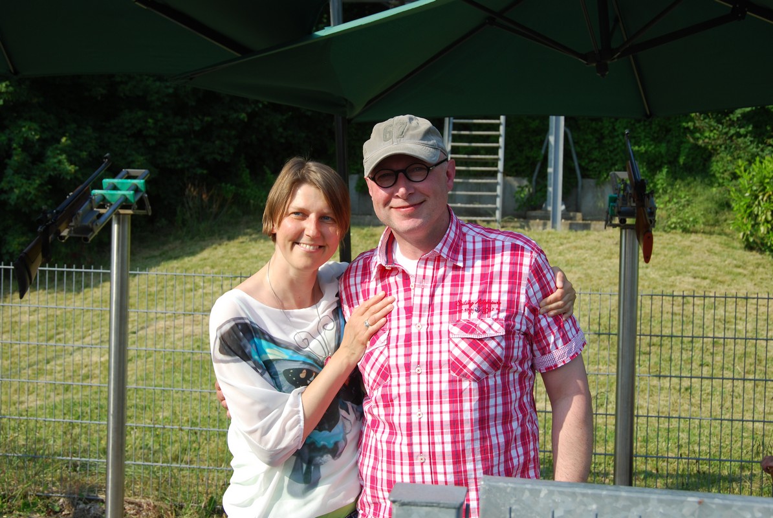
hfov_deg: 37.8
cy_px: 259
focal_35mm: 52
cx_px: 386
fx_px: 1129
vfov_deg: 25.8
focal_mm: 35
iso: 100
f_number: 7.1
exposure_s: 1/200
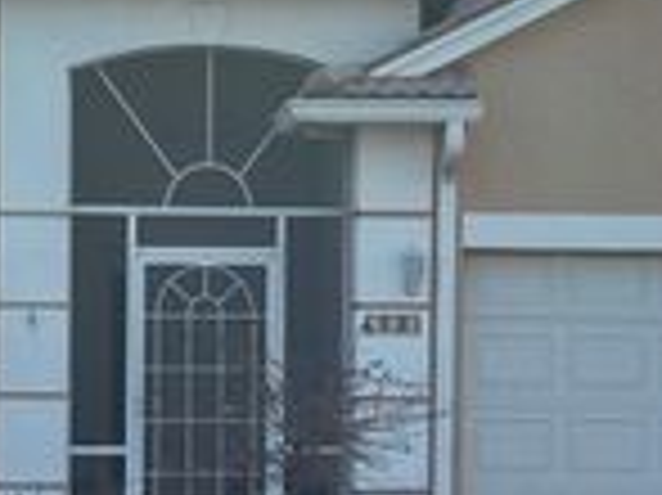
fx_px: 3382
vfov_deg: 8.4
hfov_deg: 11.2
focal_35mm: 177
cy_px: 340
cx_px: 342
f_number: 1.6
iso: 40
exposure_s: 1/2242
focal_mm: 5.96
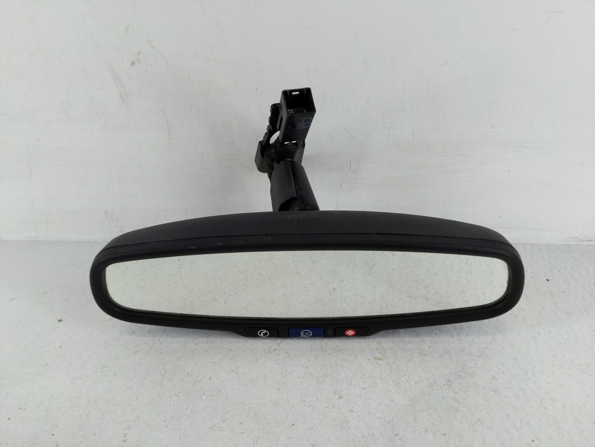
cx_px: 298
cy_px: 224
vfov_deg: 54.9
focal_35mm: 25
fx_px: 430
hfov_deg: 69.4
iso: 55
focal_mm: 4.38
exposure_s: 1/110
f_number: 1.73
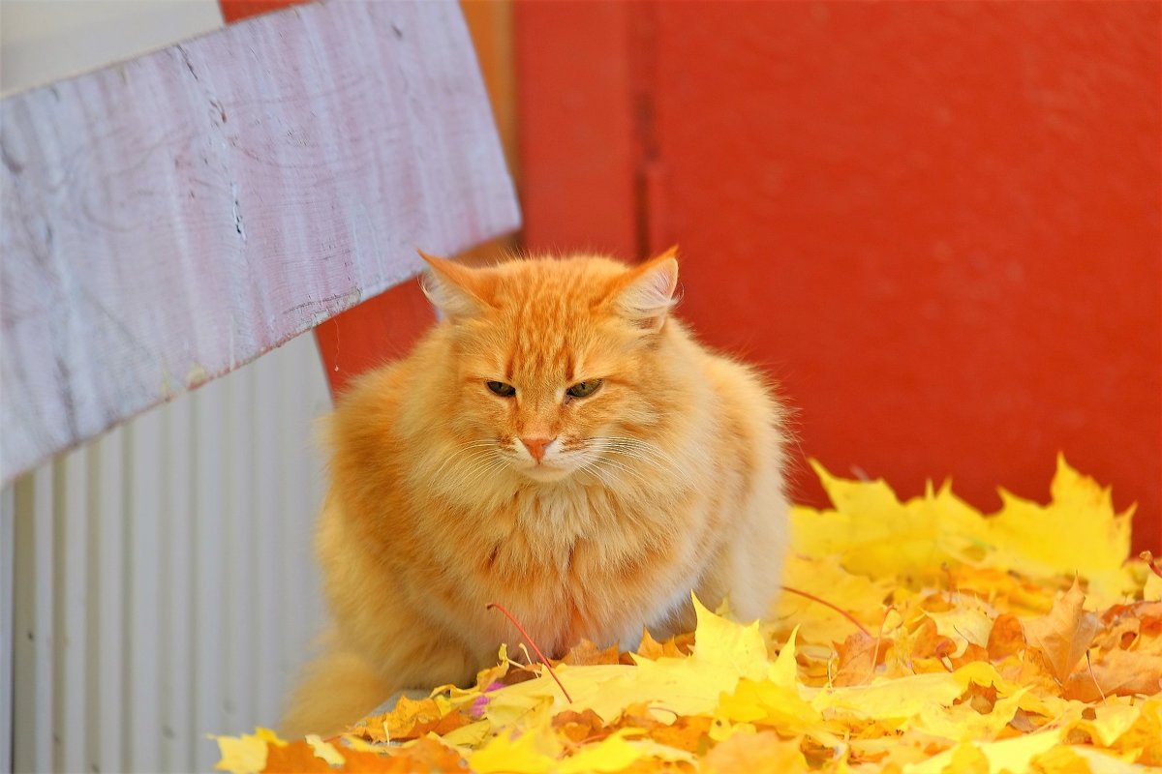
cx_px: 581
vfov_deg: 4.0
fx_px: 11135
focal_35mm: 345
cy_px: 387
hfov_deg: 6.0
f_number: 6.7
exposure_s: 1/50
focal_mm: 230
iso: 200
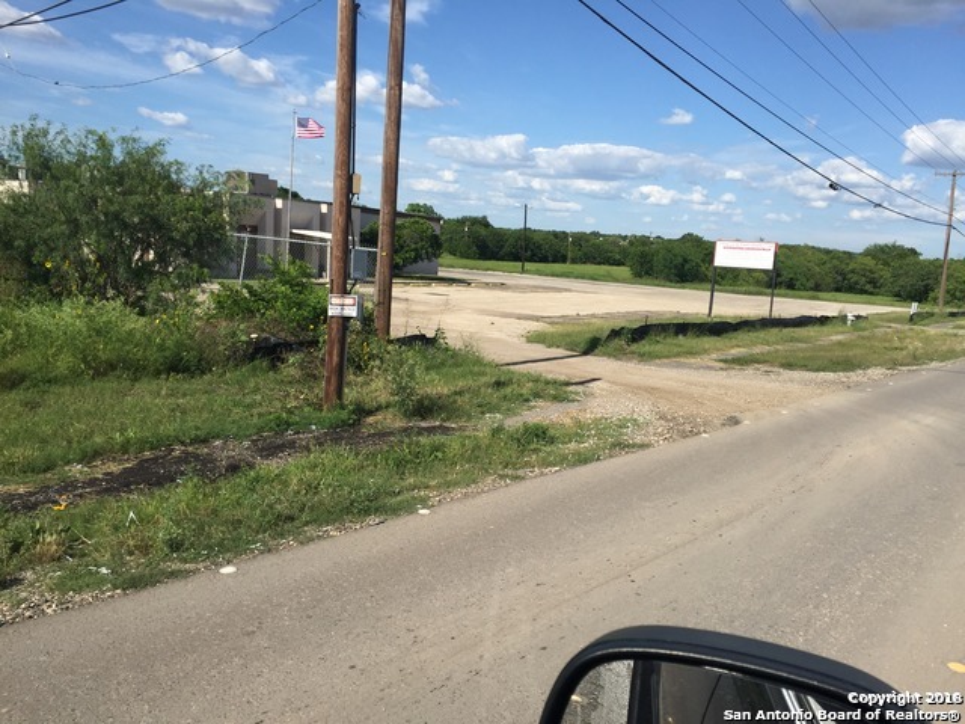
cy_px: 362
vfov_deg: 48.2
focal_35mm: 29
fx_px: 808
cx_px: 482
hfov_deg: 61.7
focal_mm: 4.15
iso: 32
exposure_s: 1/2475
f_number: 2.2
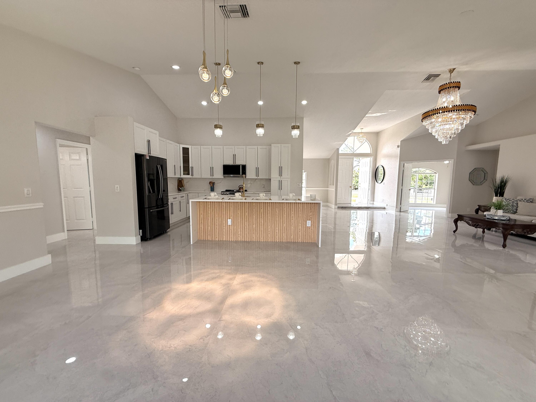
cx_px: 268
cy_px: 201
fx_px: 217
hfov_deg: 102.1
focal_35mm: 14
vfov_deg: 85.7
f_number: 2.2
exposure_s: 1/220
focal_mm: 2.22
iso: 64
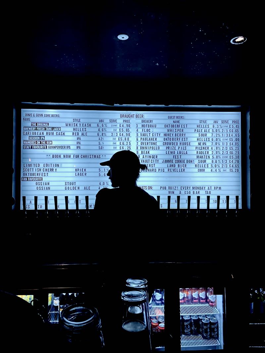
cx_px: 132
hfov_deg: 53.1
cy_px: 176
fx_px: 265
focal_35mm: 26
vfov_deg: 67.3
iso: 64
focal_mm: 4.2
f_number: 1.6
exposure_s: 1/82
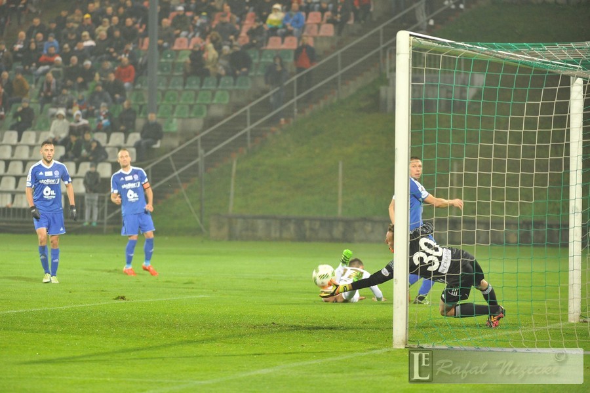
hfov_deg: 10.3
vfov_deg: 6.9
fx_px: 3278
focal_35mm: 200
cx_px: 295
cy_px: 196
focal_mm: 200
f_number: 4
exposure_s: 1/320
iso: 3200
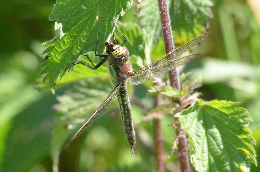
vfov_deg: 2.0
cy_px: 86
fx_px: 4865
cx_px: 130
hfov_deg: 3.1
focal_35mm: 675
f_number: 9
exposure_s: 1/1250
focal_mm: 450
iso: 2500
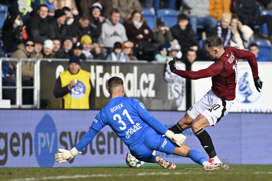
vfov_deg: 3.9
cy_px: 88
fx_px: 2629
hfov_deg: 5.9
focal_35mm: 348
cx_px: 150
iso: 140
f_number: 3.5
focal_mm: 300
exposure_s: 1/2500
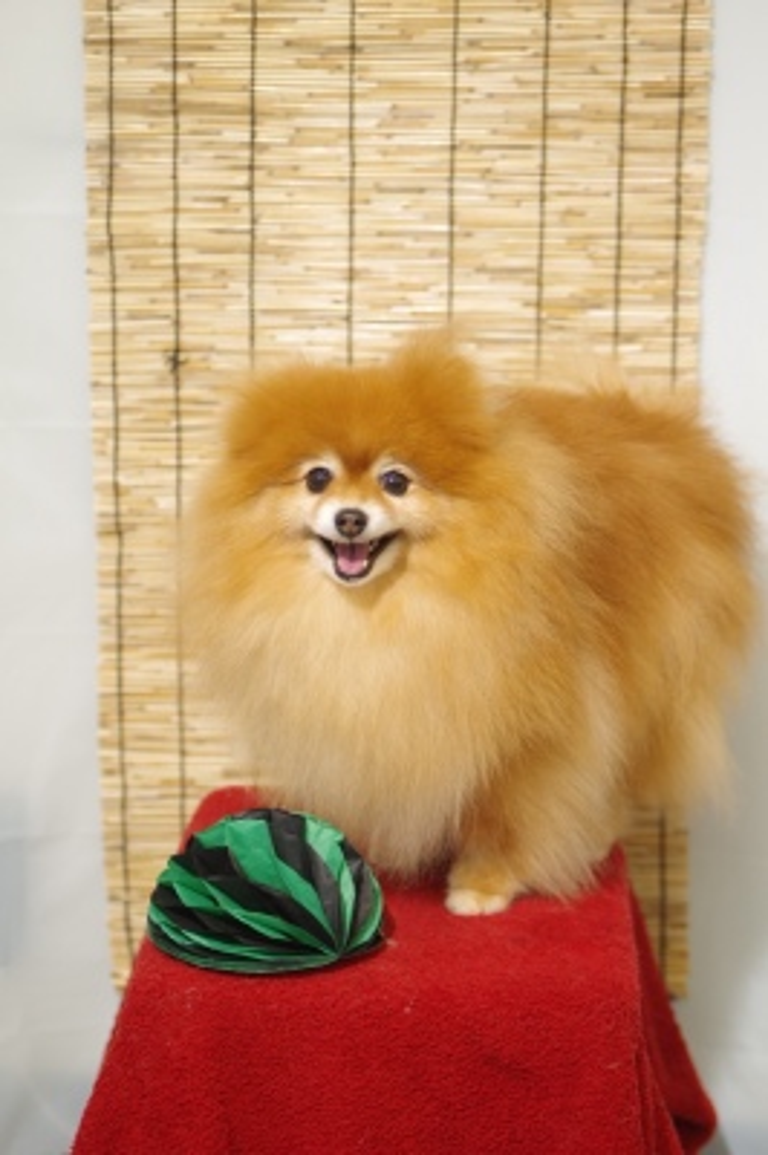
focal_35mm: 82
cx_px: 384
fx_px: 2628
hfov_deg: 16.6
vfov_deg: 24.8
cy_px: 578
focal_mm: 55
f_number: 2.8
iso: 320
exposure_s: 1/80
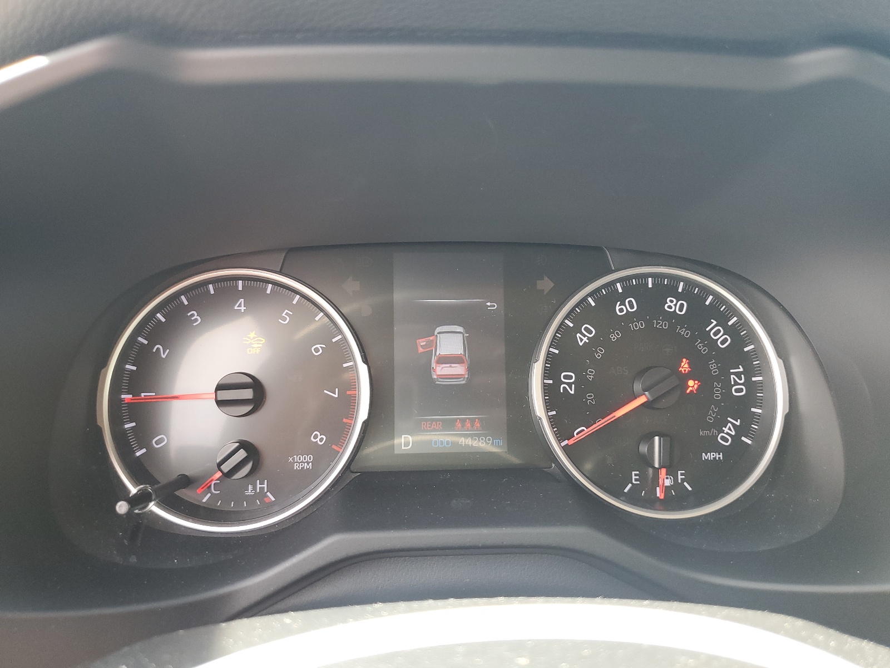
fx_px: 668
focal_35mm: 26
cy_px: 334
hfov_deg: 67.3
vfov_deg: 53.1
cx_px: 445
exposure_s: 1/120
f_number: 1.5
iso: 83
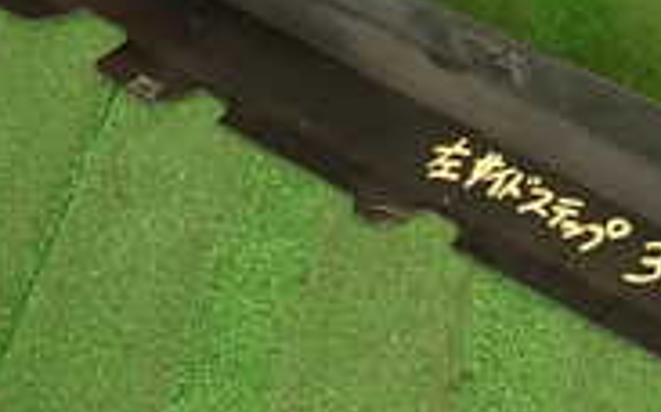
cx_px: 805
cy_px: 361
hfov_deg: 22.0
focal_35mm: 87
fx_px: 1566
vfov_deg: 14.8
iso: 200
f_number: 2
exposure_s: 1/30
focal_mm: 4.5
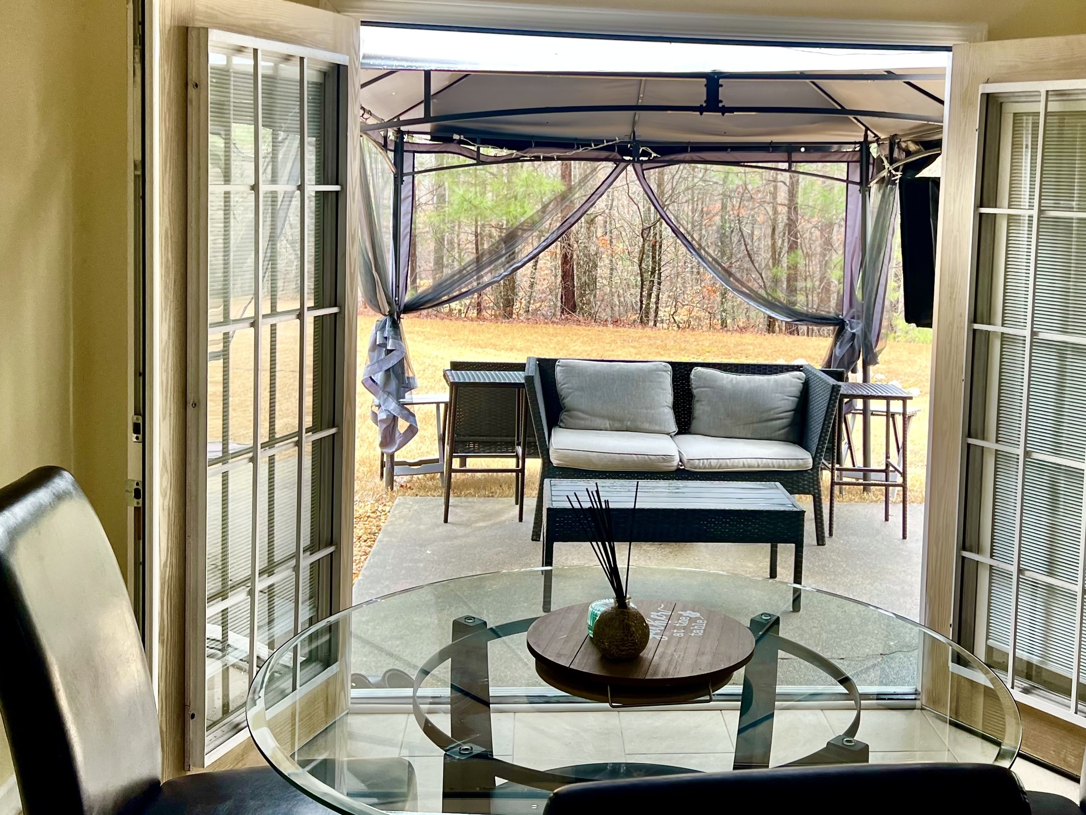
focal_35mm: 41
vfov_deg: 34.9
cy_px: 282
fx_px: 1286
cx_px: 648
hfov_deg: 45.5
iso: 64
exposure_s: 1/121
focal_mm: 5.7
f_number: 1.5
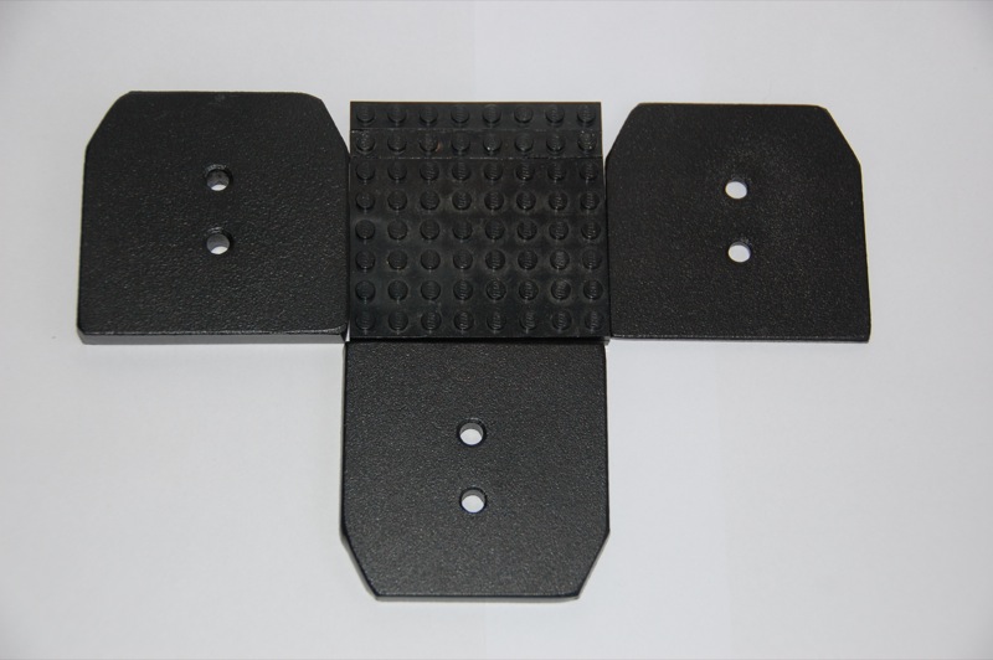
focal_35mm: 82
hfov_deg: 24.6
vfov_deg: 16.5
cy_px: 330
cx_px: 496
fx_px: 2274
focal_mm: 55
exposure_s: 1/60
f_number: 4.8
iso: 400
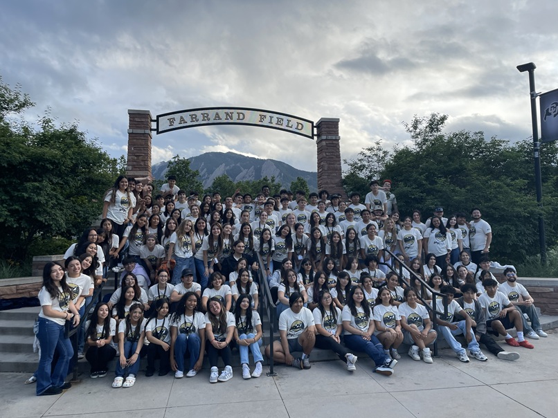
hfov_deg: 67.3
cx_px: 279
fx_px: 419
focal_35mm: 26
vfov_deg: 53.0
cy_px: 209
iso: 32
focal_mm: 4.2
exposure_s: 1/1667
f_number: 1.6
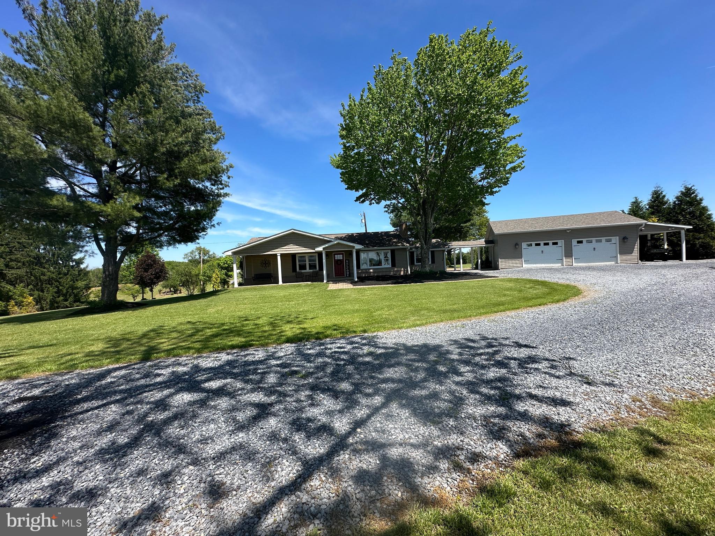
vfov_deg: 85.7
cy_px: 268
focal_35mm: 14
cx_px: 358
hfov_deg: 102.1
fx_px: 289
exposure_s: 1/1401
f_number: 2.2
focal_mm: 2.22
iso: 40
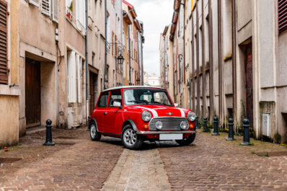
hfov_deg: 39.6
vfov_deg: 27.0
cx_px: 144
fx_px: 398
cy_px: 96
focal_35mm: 50
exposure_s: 1/320
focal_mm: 50
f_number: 3.2
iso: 100
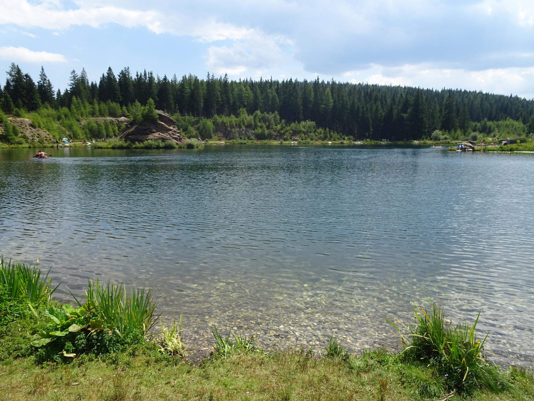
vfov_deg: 56.8
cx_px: 267
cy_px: 200
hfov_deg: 71.6
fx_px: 370
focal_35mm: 24
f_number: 3.5
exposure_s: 1/800
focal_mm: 4.1
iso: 80
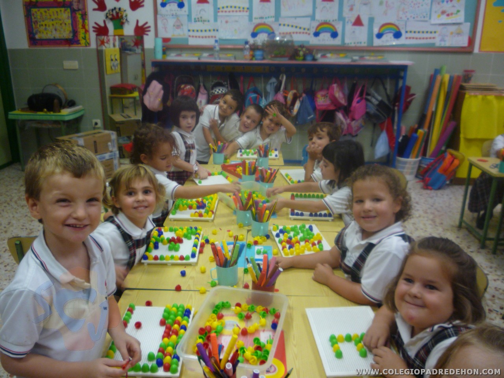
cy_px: 189
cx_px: 252
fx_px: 437
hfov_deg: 60.0
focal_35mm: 30
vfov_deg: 46.8
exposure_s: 1/30
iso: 200
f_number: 3.3
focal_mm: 5.2
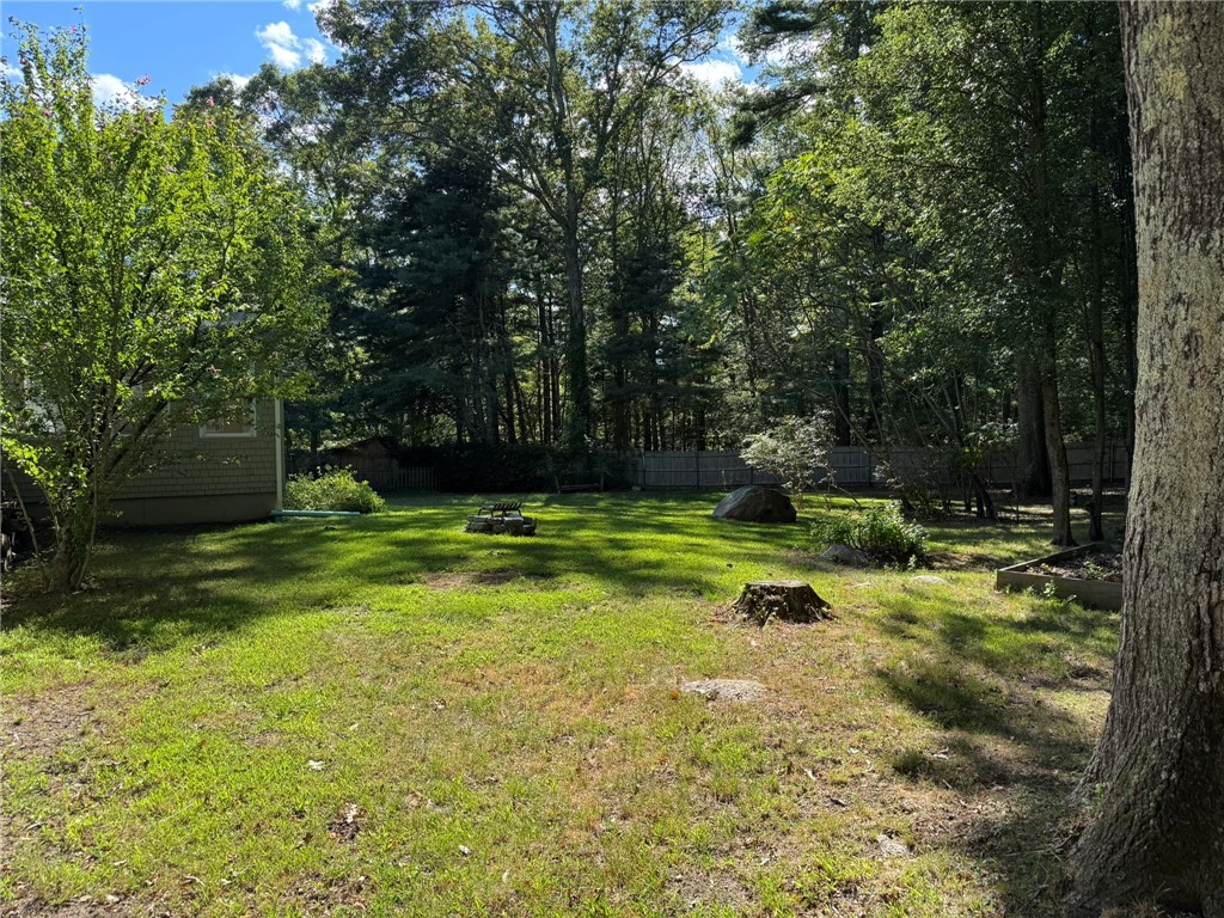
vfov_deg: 56.8
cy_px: 459
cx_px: 612
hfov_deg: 71.6
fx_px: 849
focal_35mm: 24
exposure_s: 1/1094
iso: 80
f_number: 1.78
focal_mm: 6.76
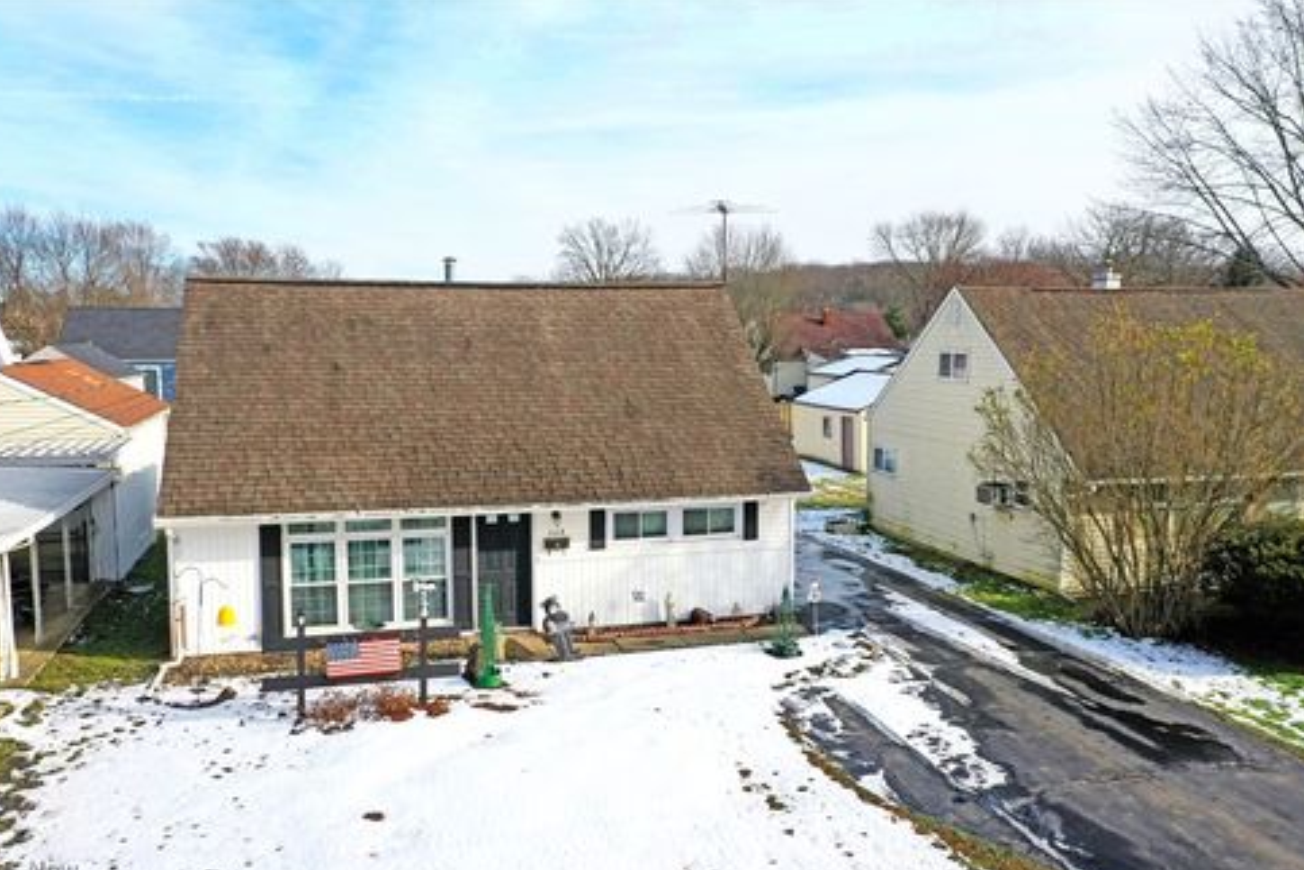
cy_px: 444
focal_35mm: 29
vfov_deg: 45.0
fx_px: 1050
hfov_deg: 63.6
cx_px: 634
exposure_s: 1/320
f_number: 5.6
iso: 100
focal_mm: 10.26
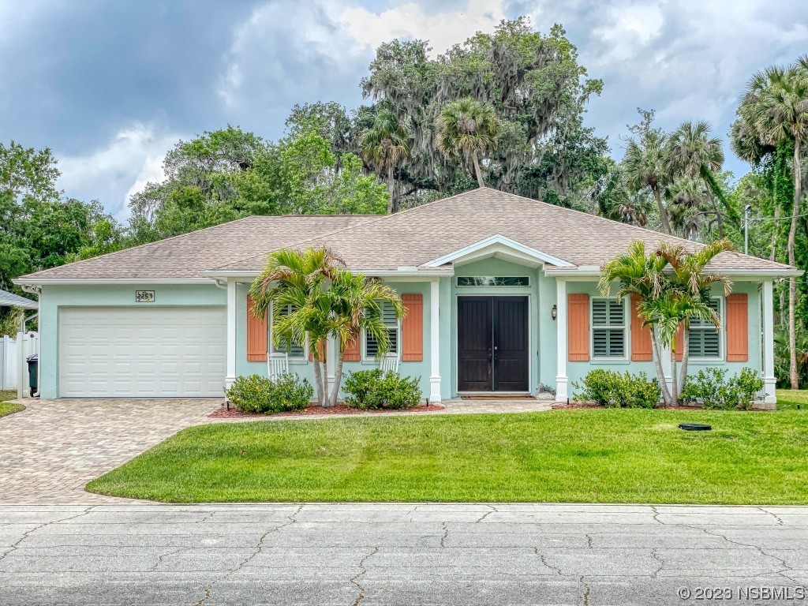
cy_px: 303
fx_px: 1214
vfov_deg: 28.0
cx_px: 404
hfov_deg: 36.8
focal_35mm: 52
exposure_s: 1/139
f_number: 2
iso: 32
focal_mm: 6
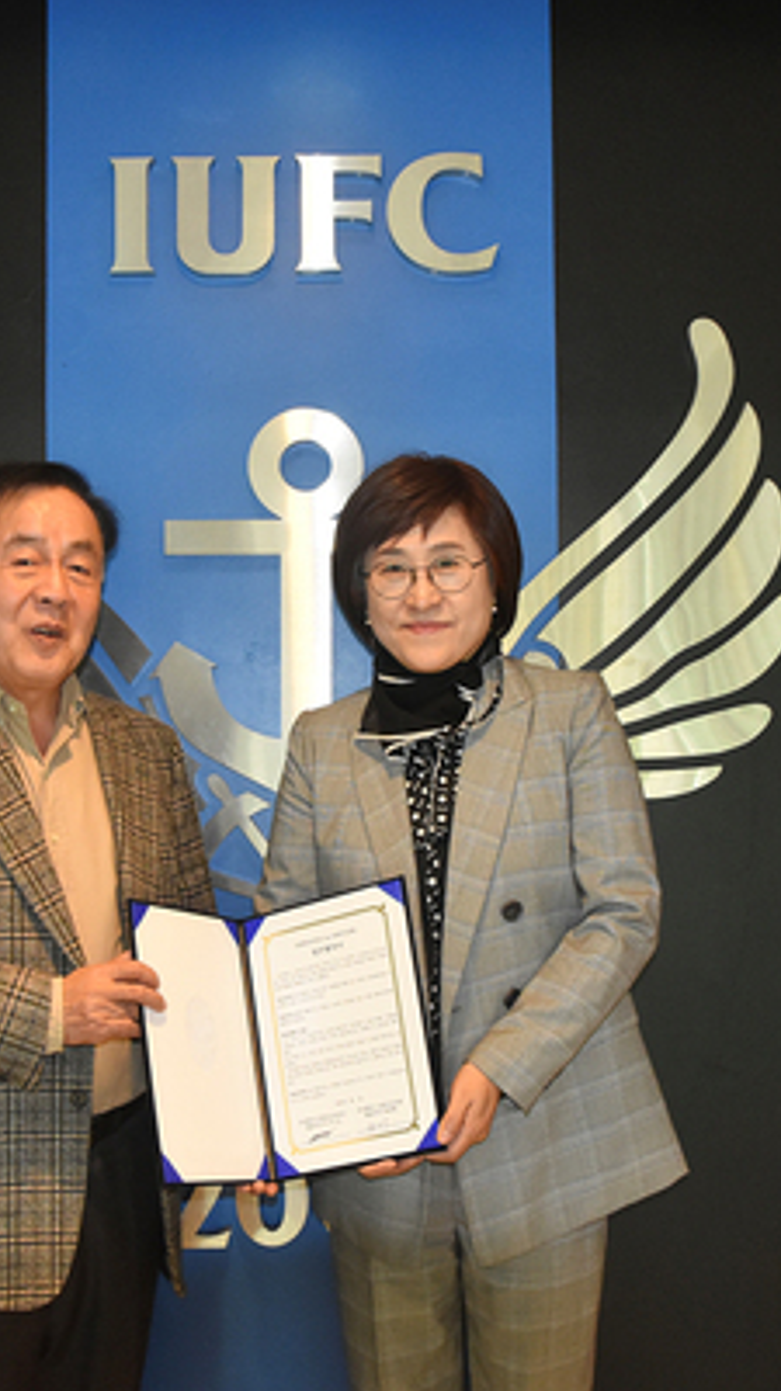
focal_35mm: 47
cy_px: 685
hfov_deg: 25.5
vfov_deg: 43.9
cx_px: 333
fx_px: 1727
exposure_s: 1/125
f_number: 5.6
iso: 1600
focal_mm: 19
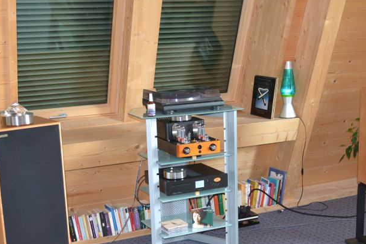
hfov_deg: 33.9
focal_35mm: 59
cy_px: 183
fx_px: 600
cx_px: 206
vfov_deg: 22.8
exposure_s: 1/15
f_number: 4
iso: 640
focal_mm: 24
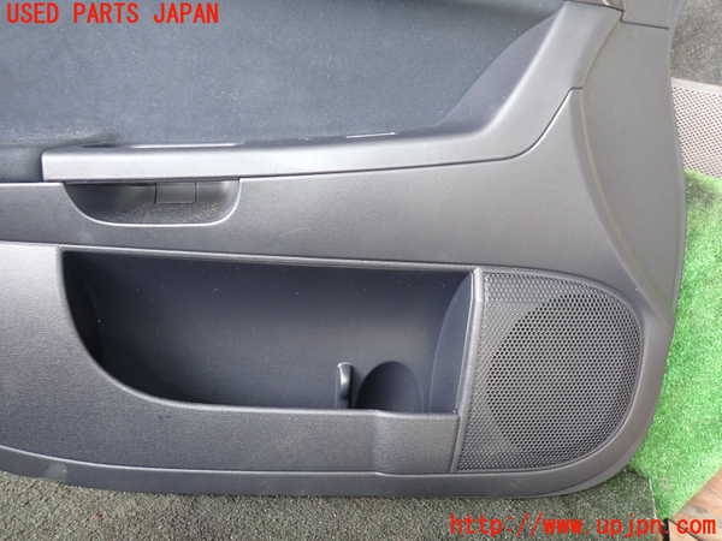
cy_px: 270
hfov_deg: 69.4
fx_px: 521
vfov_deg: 54.9
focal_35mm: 25
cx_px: 361
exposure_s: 1/30
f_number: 2
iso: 200
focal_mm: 4.5
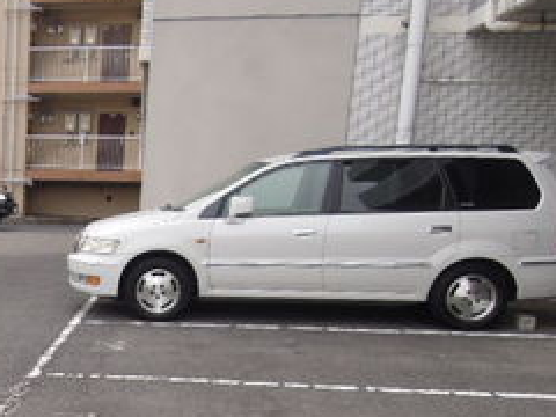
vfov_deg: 25.1
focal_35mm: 56
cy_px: 396
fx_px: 899
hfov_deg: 30.1
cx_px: -86
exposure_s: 1/1000
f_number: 2.8
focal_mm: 4.3
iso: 160
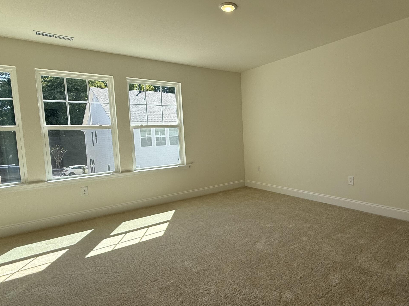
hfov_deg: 74.9
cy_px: 152
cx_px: 258
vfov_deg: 61.1
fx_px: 260
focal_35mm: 22
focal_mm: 2.22
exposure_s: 1/333
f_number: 2.2
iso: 50
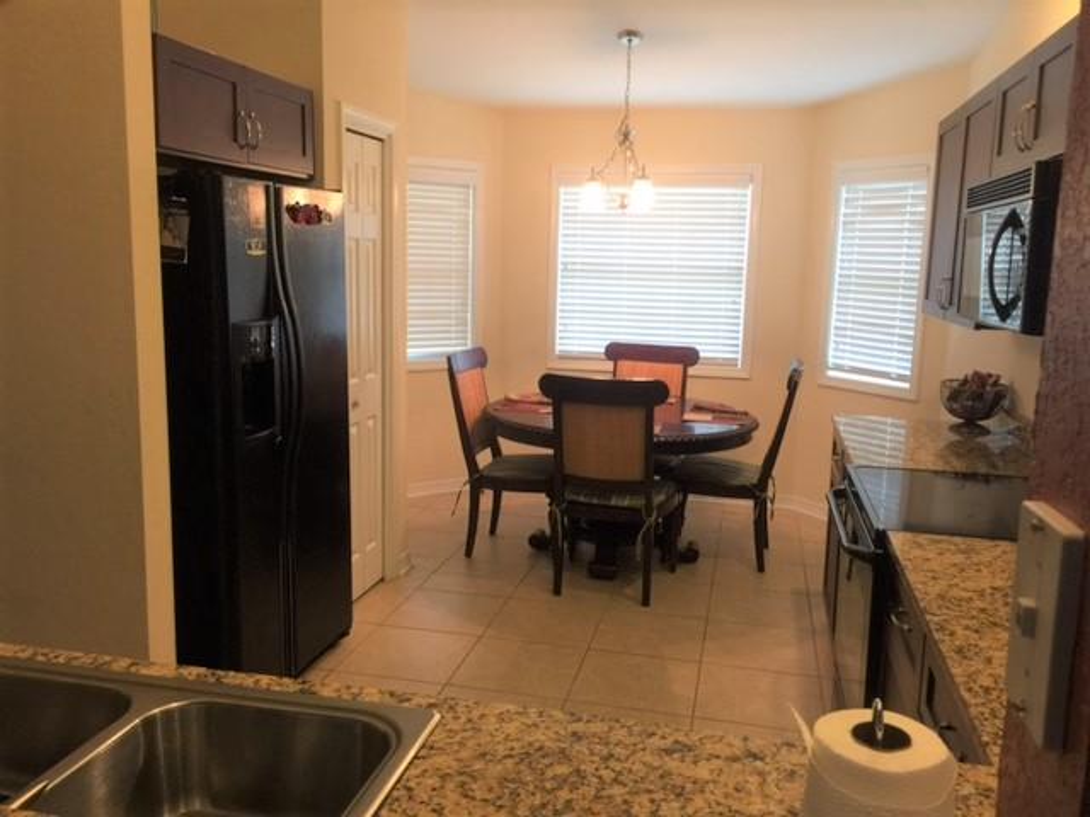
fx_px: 913
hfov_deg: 61.7
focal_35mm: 29
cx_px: 545
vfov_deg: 48.2
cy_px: 408
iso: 50
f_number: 2.2
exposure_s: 1/15
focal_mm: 4.15
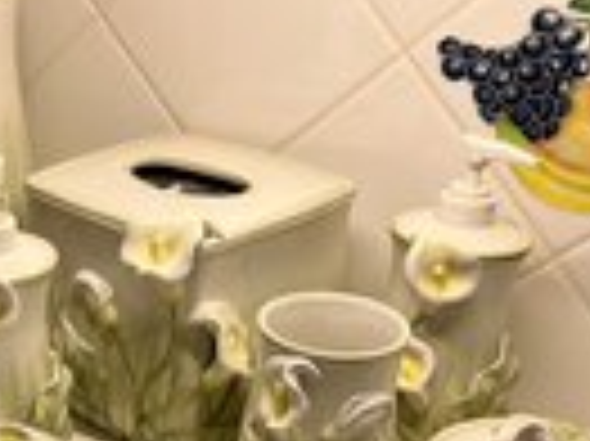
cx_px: 25
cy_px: 394
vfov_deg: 21.1
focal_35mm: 68
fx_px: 1158
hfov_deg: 27.2
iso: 40
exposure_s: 1/120
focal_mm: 5.7
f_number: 1.5
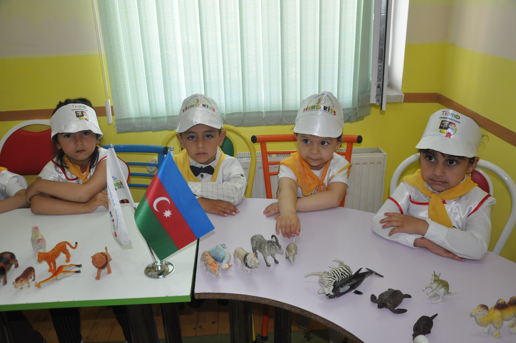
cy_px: 172
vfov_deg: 41.6
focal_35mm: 32
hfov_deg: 59.6
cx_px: 258
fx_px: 451
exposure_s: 1/125
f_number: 4
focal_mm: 21
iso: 800
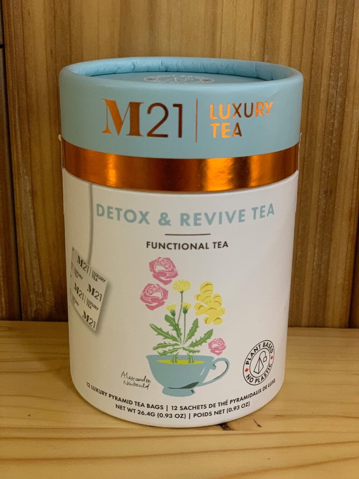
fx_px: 719
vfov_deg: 36.8
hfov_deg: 28.0
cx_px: 180
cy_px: 240
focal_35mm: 52
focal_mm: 6
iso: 400
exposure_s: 1/60
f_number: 2.4
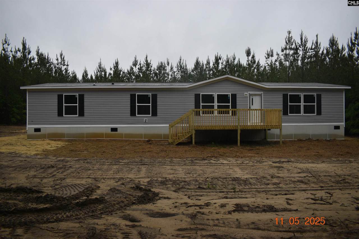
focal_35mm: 27
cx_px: 180
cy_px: 120
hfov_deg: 67.4
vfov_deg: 47.9
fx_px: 269
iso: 400
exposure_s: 1/250
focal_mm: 18
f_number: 4.5
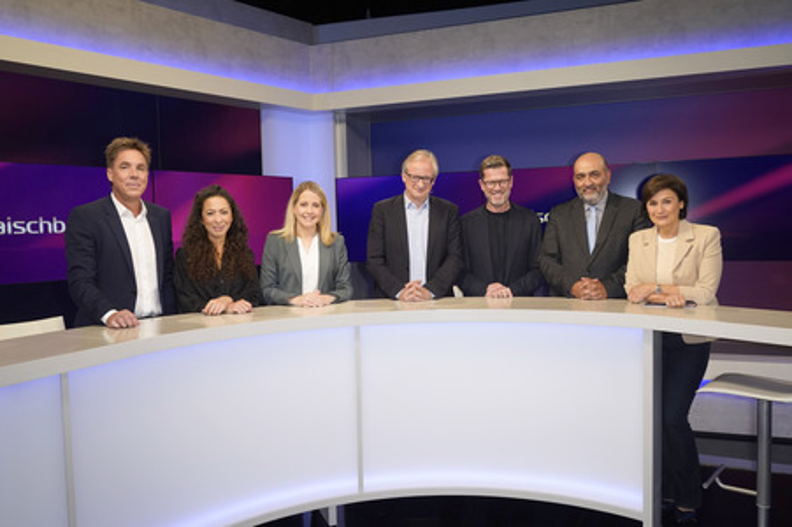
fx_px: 616
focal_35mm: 28
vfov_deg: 46.3
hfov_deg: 65.5
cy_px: 264
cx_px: 396
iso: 2000
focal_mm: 28
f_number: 5.6
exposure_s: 1/160
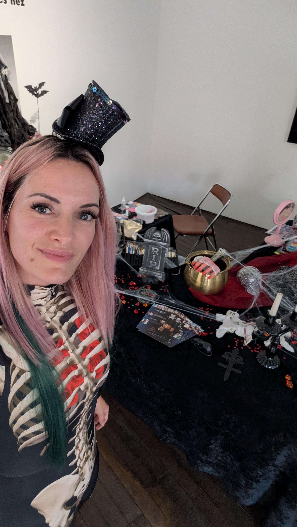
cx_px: 107
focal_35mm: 23
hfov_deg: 48.9
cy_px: 263
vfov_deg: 78.7
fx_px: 322
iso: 377
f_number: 2.2
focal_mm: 2.74
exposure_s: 1/25
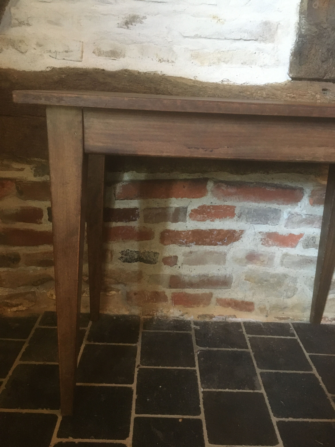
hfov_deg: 48.2
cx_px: 168
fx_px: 374
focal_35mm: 29
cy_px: 224
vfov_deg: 61.7
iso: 200
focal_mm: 4.15
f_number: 2.2
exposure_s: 1/17
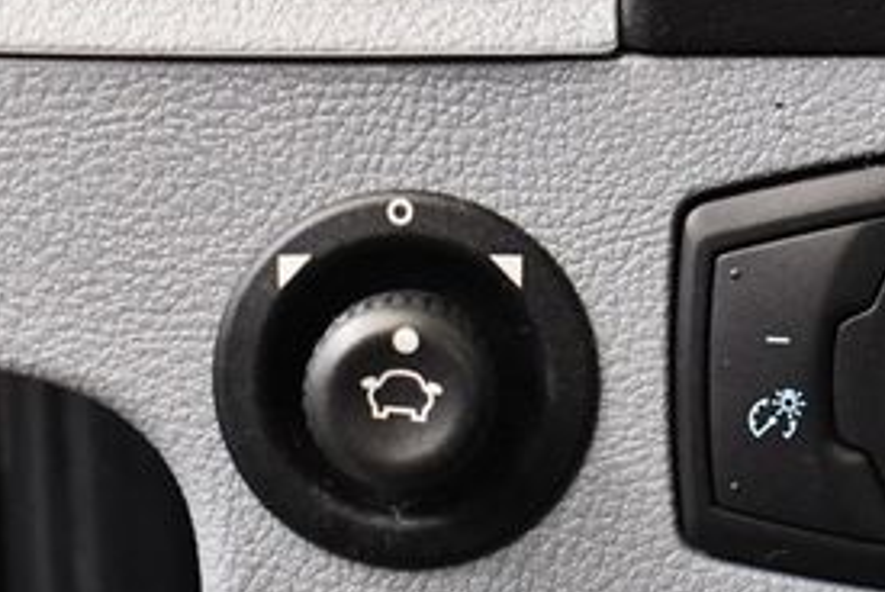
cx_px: 885
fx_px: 3322
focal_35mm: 135
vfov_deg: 10.2
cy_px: 389
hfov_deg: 14.9
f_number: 4.2
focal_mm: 29
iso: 4000
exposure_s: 1/60
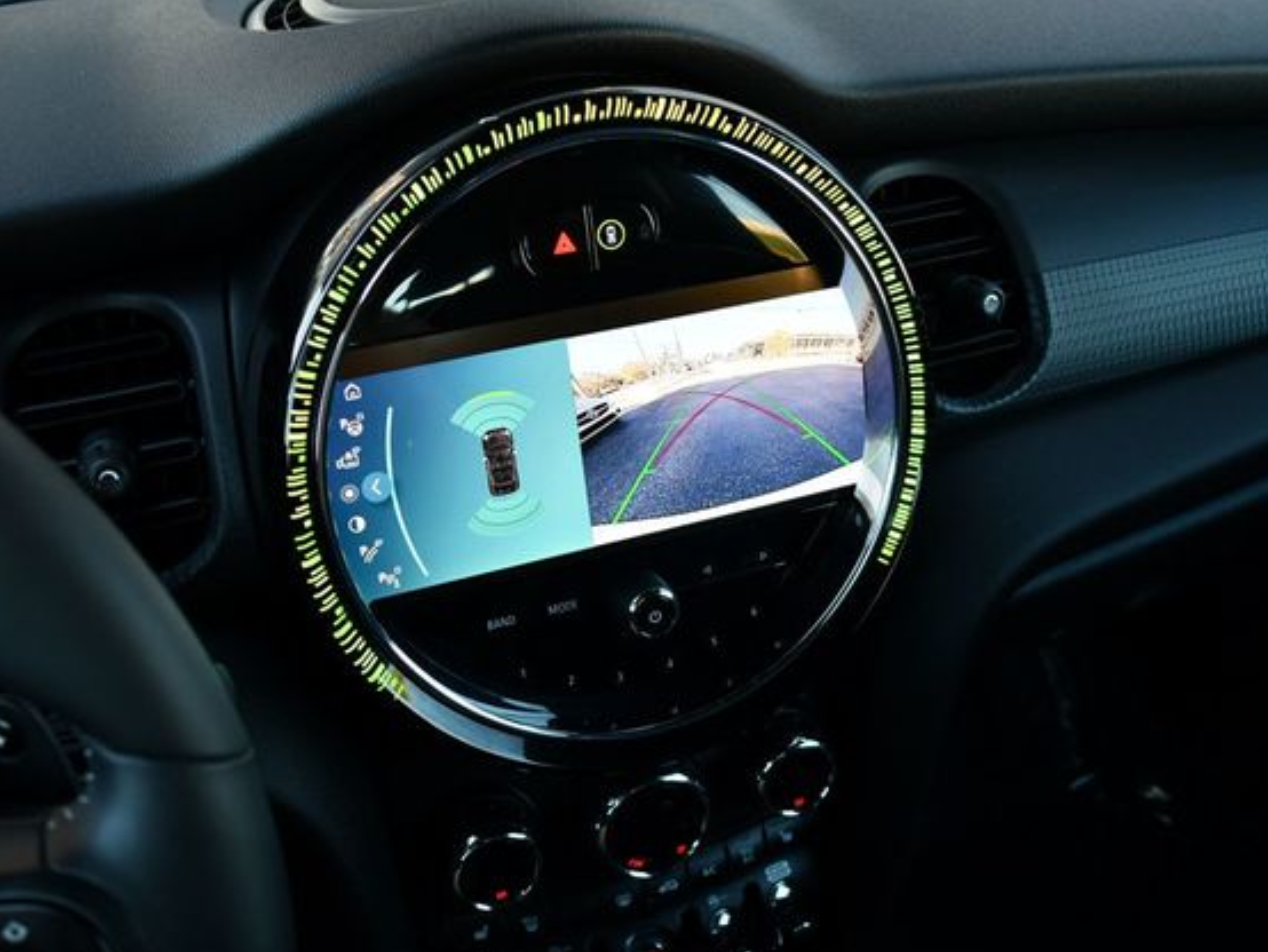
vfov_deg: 36.0
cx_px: 636
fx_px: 1466
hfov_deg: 46.8
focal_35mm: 40
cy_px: 487
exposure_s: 1/250
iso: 400
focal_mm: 18
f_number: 3.5
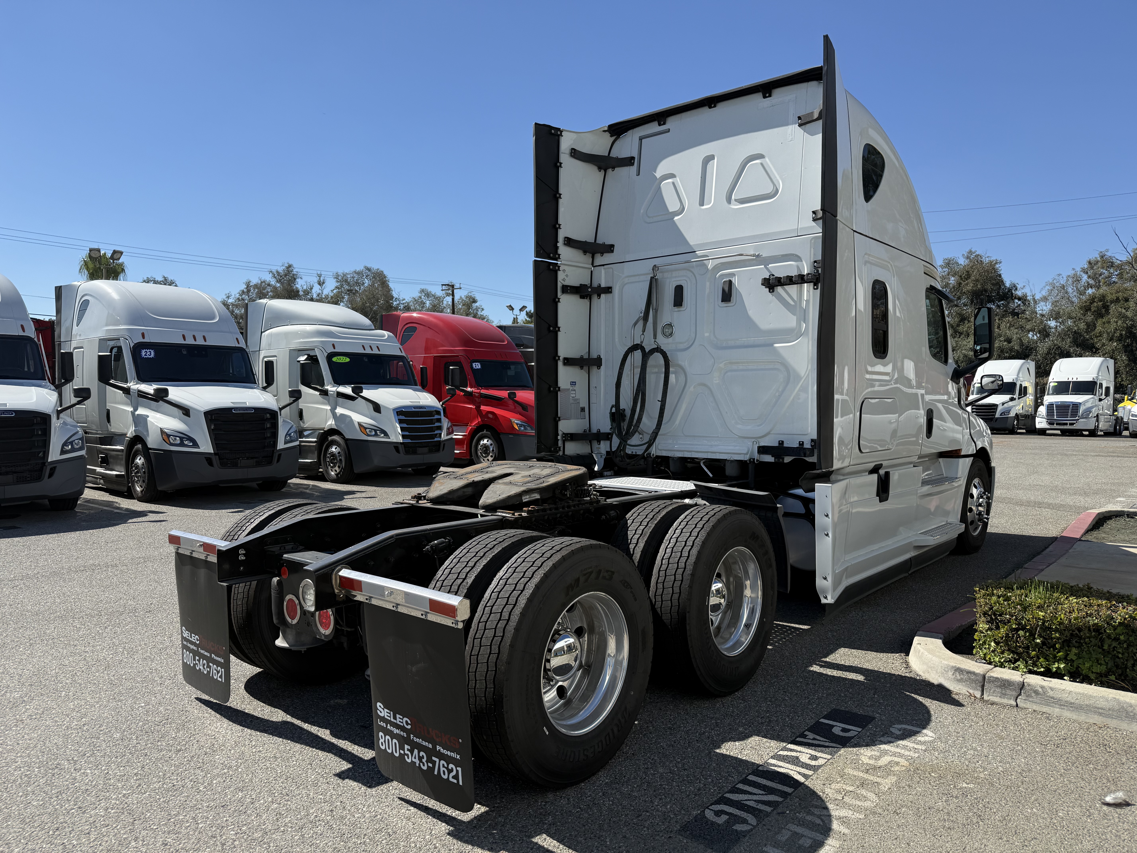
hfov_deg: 71.6
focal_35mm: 24
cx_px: 568
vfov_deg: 56.8
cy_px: 426
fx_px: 788
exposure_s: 1/4405
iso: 80
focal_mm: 6.76
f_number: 1.78
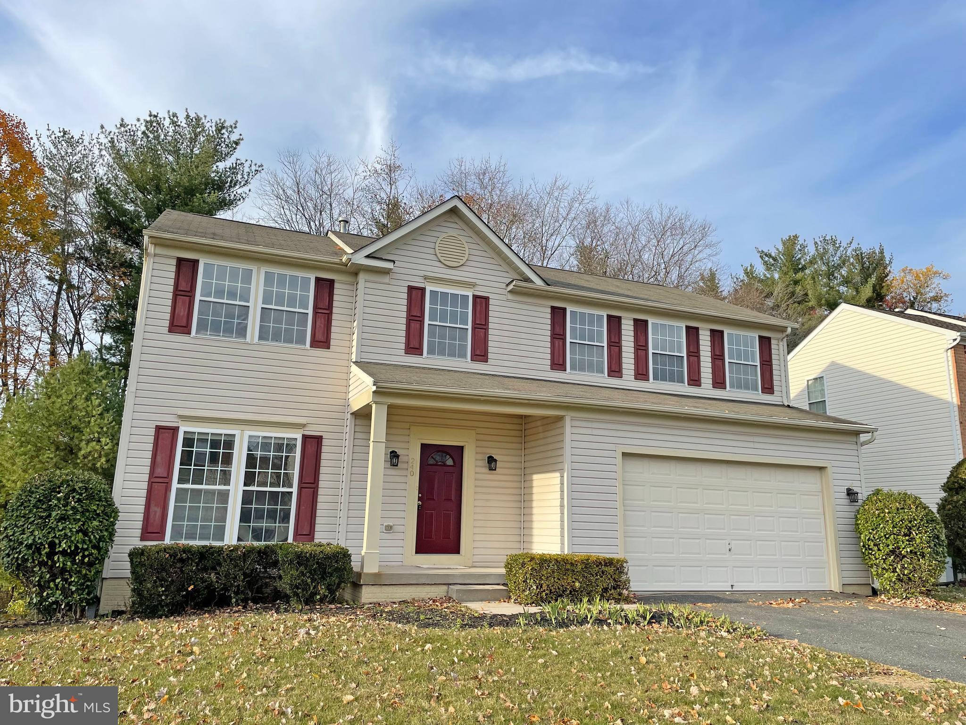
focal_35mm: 26
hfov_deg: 67.3
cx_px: 483
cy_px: 362
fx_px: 726
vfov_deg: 53.1
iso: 32
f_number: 1.6
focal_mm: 4.2
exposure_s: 1/2353
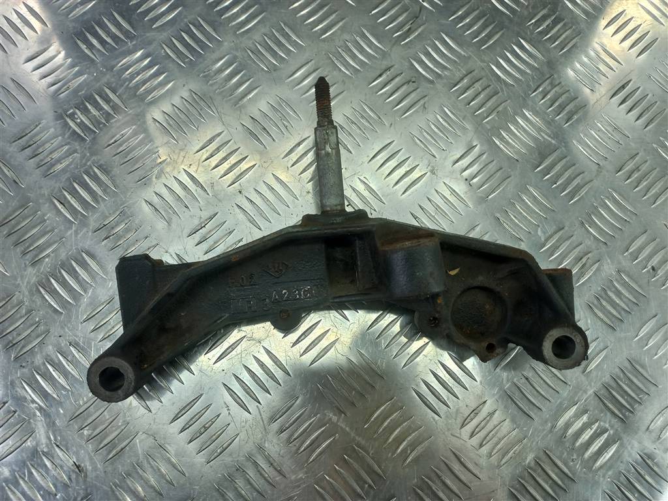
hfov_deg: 69.4
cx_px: 334
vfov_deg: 54.9
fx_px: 482
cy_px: 250
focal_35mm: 25
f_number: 1.8
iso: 40
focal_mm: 4.6
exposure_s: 1/50
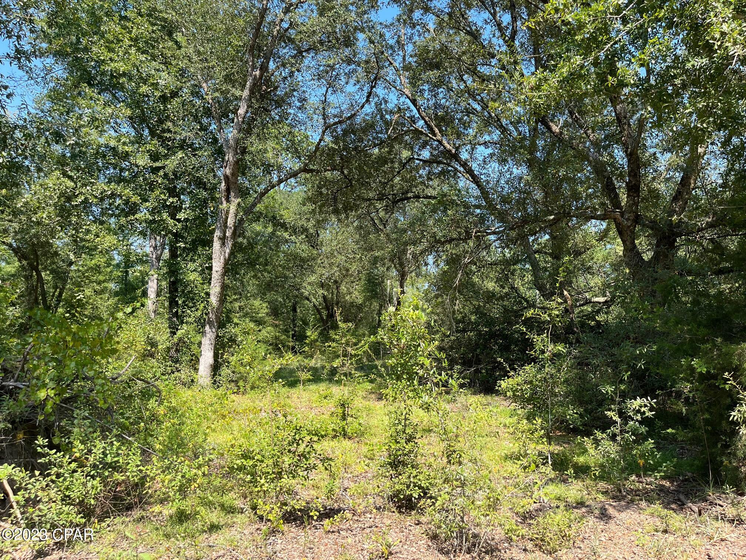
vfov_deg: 53.1
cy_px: 280
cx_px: 373
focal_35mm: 26
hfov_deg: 67.3
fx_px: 560
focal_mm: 5.1
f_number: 1.6
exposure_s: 1/967
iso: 50
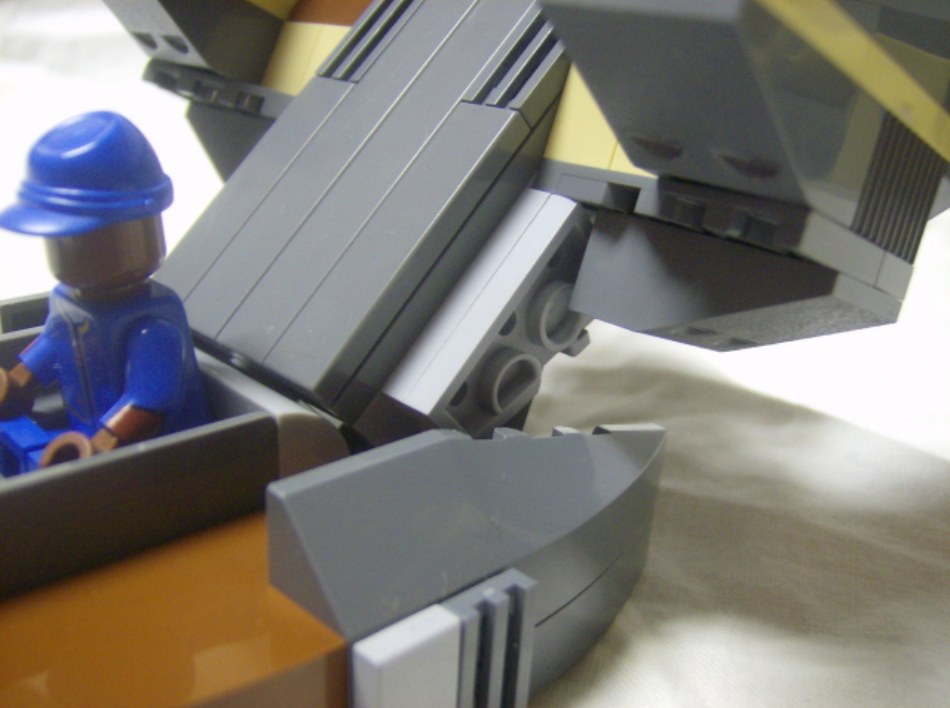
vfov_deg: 39.5
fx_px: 986
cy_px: 354
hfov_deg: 51.5
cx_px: 475
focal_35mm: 36
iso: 200
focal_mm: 6
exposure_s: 1/7.26
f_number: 2.8
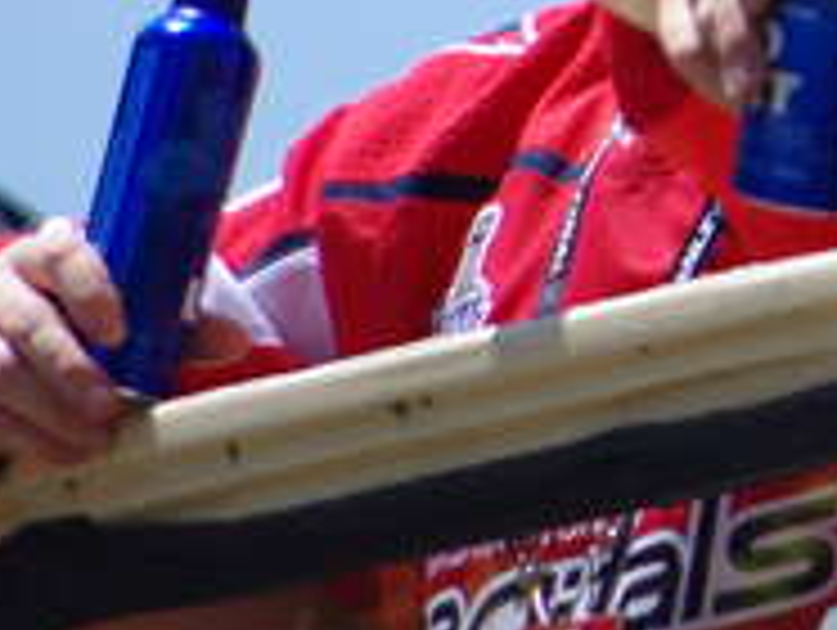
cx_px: 1620
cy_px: -286
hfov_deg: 1.1
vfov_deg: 0.8
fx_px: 44984
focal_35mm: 1858
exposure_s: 1/800
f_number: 7.1
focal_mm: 300
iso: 200
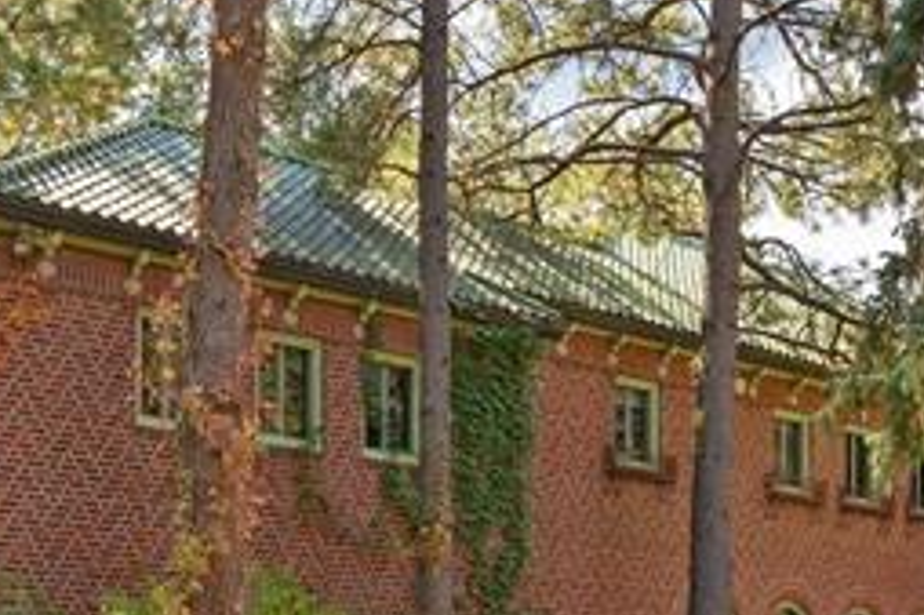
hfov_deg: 31.5
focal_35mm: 63
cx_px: 648
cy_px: 488
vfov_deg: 21.3
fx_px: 1616
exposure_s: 1/20
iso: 400
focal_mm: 25
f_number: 7.1
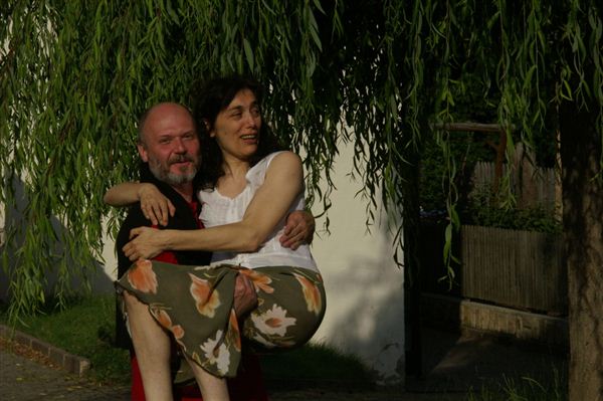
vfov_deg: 10.7
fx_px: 2134
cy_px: 200
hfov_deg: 16.1
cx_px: 302
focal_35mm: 128
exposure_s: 1/2000
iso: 800
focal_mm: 85
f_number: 14
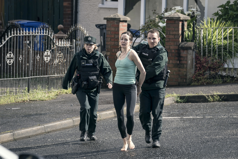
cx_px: 119
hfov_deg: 10.3
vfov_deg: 6.9
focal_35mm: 200
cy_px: 80
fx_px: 1322
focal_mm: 200
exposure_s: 1/1600
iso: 500
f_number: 6.3
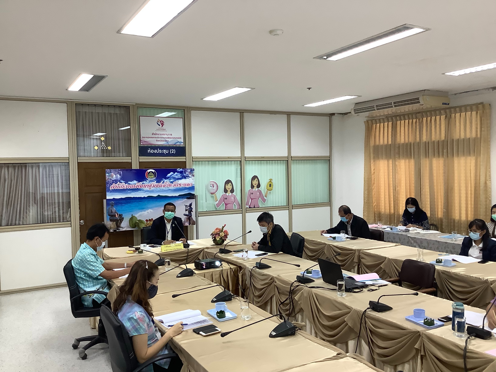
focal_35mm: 31
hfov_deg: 58.4
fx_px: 444
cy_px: 186
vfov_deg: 45.4
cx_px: 248
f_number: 2.4
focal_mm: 3.3
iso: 100
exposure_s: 1/50
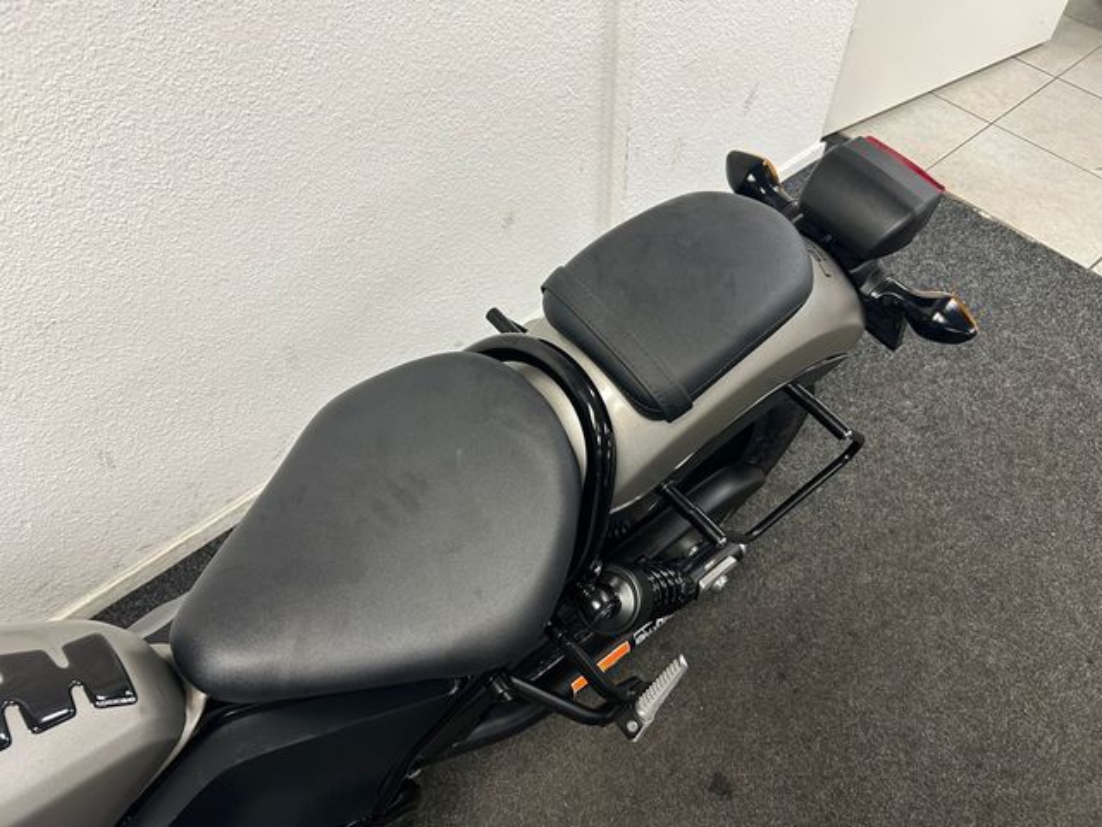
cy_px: 414
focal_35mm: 26
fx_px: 828
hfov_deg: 67.3
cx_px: 551
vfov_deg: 53.1
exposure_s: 1/50
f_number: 1.5
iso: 100
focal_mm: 5.7
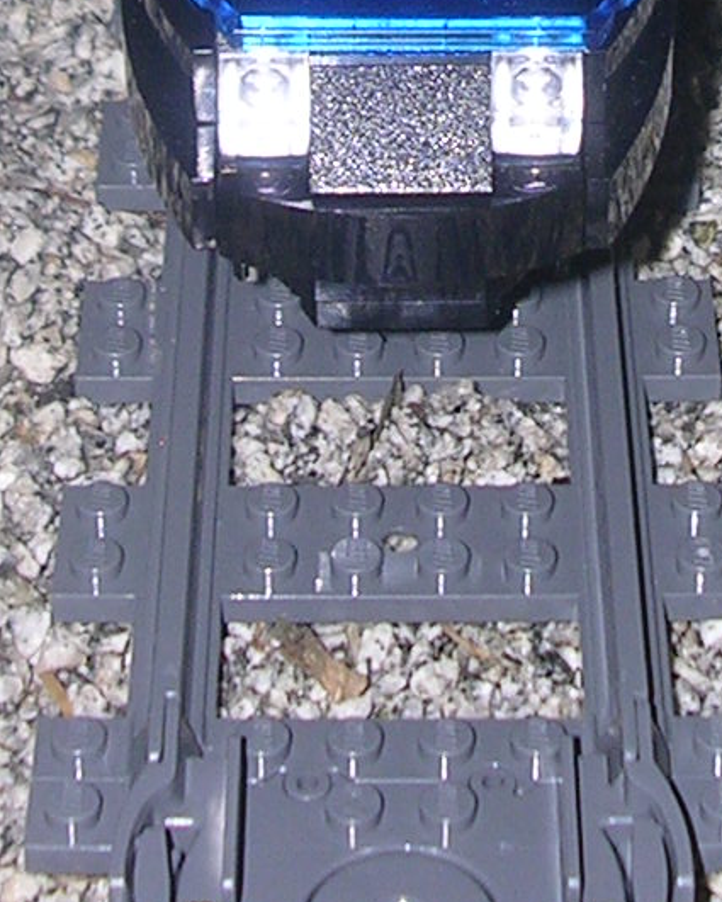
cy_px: -216
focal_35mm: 143
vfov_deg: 13.1
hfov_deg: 10.8
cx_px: 433
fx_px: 3819
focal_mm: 5.8
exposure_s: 1/60.1
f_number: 2.8
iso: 50
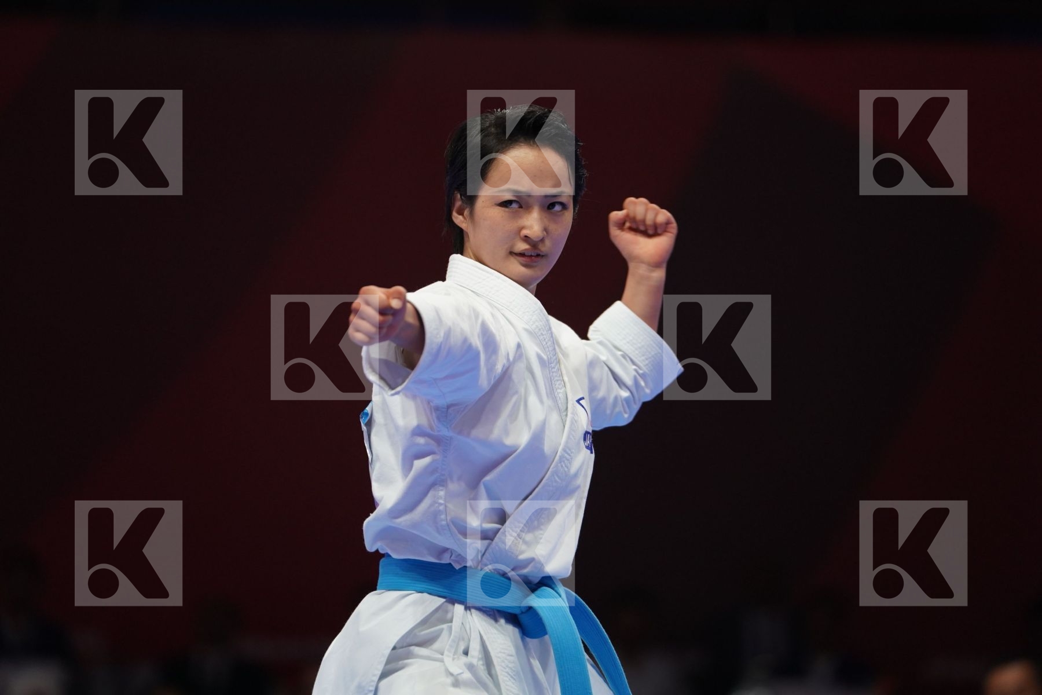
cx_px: 521
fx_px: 8104
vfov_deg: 4.9
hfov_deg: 7.4
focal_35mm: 280
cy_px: 348
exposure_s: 1/500
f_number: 4
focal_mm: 280
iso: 1600
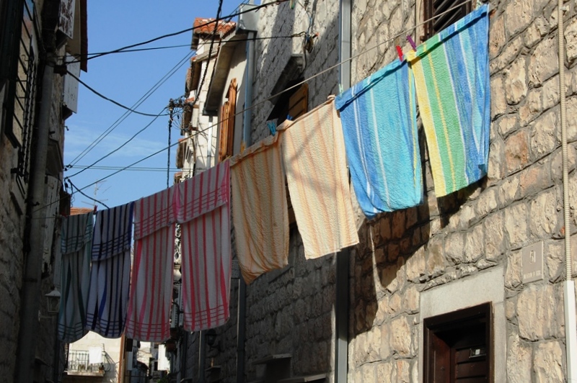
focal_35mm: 68
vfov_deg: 20.1
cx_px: 288
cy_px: 192
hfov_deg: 29.9
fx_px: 1081
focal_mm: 45
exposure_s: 1/250
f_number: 10
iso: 280
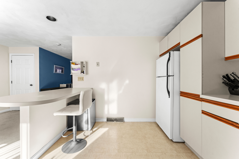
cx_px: 120
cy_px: 80
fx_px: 98
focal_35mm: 15
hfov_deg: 101.5
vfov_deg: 78.5
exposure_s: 1/80
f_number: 11
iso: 2500
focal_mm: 14.7
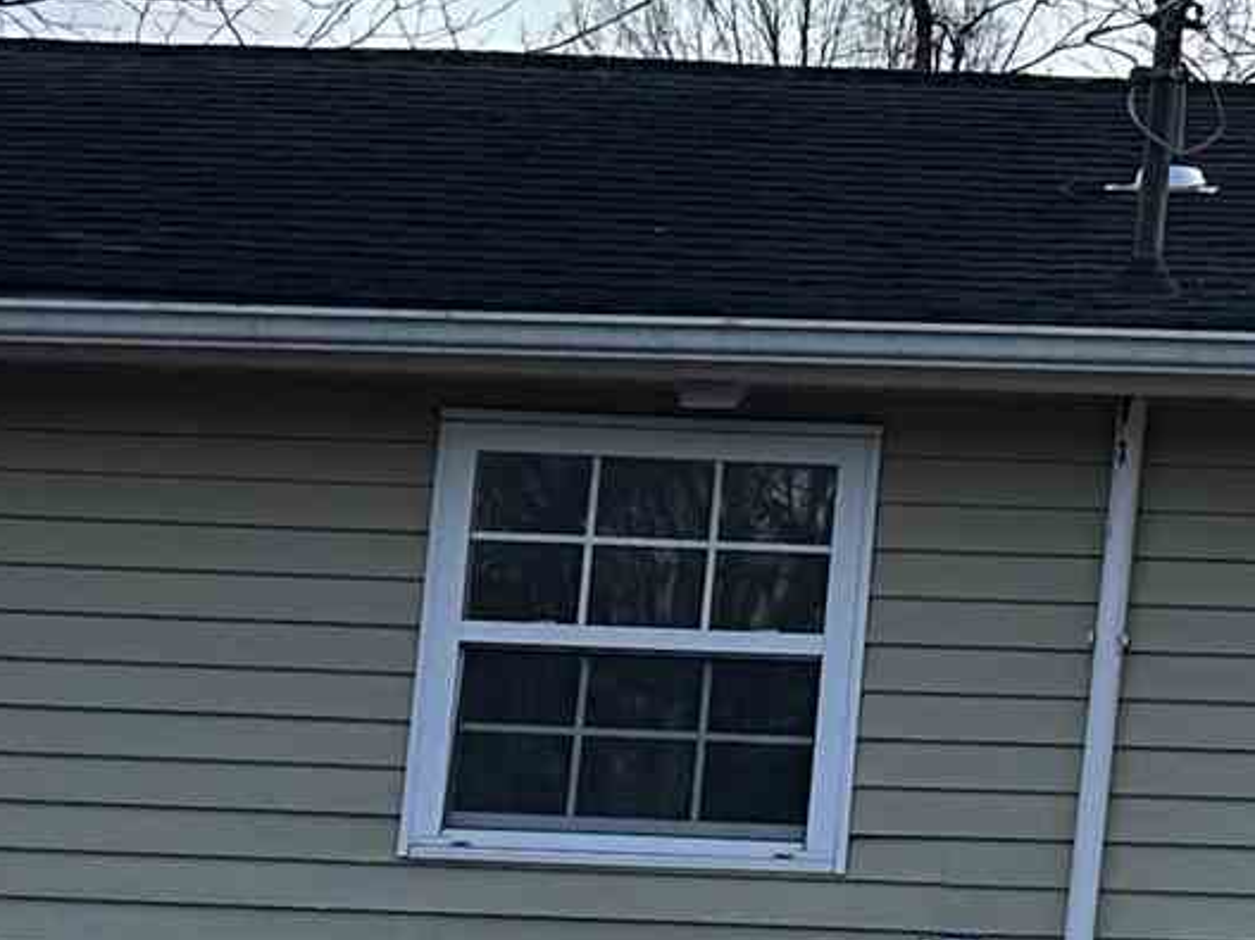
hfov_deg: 13.4
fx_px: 5075
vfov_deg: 10.5
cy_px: 145
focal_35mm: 140
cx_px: 1779
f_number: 1.78
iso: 80
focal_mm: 6.86
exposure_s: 1/328
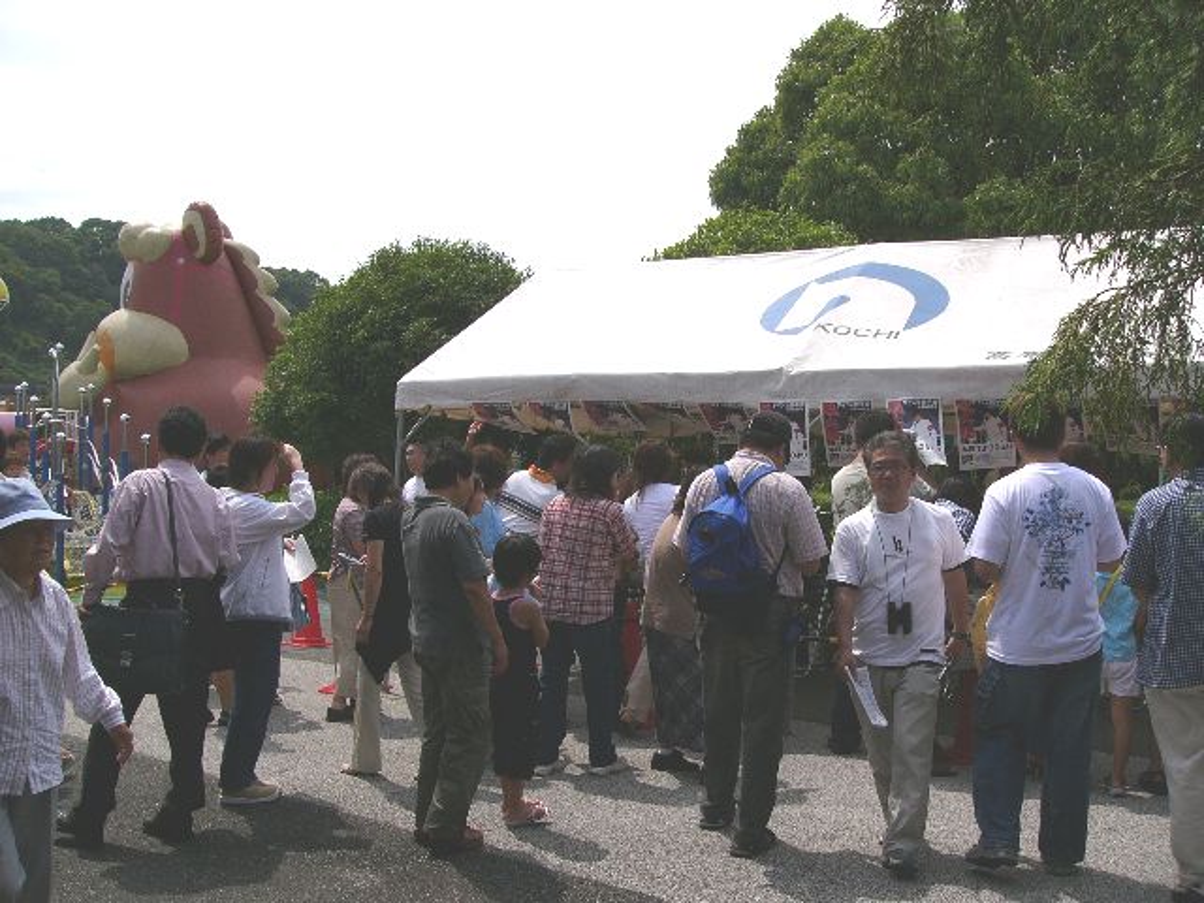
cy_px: 452
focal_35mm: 36
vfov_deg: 39.7
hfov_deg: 51.4
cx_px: 602
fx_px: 1252
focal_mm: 6
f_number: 5.6
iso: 50
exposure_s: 1/1000
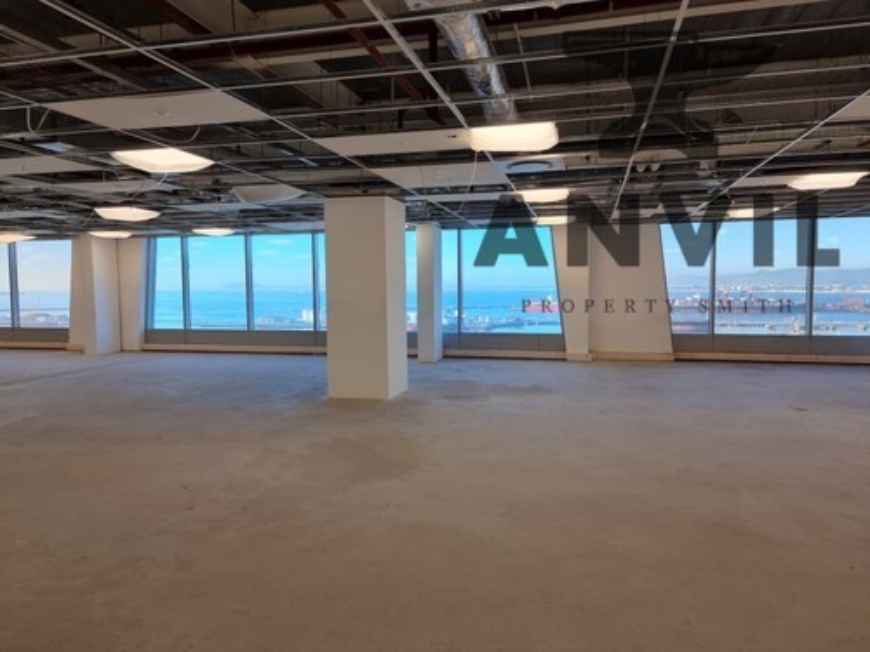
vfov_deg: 56.8
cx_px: 435
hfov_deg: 71.6
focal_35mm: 24
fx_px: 603
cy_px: 326
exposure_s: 1/100
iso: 50
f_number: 1.8
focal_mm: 6.7
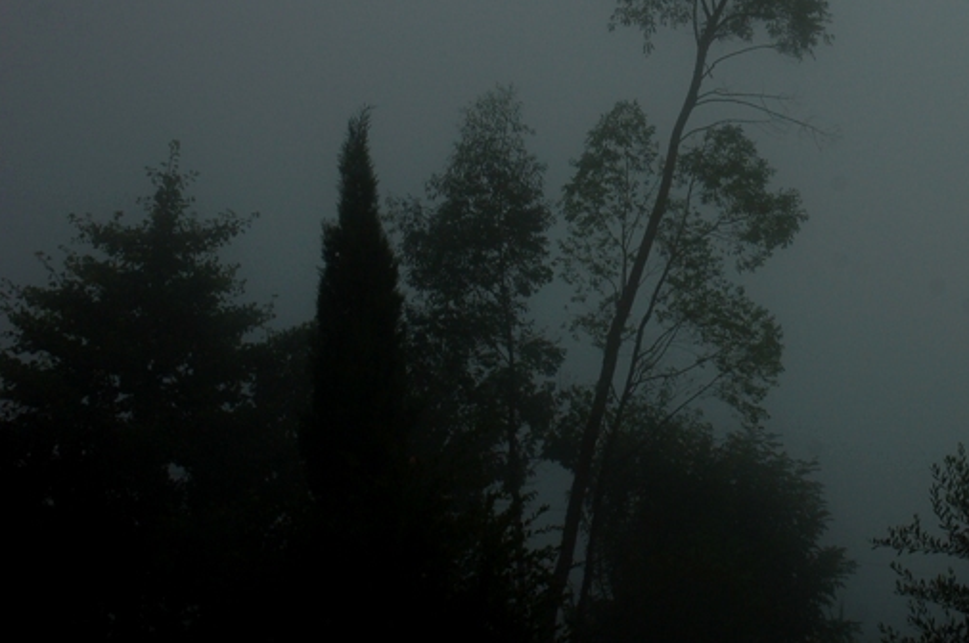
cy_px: 126
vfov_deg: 19.2
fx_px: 1878
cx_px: 818
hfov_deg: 28.1
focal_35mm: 70
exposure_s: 1/80
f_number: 10
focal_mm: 27
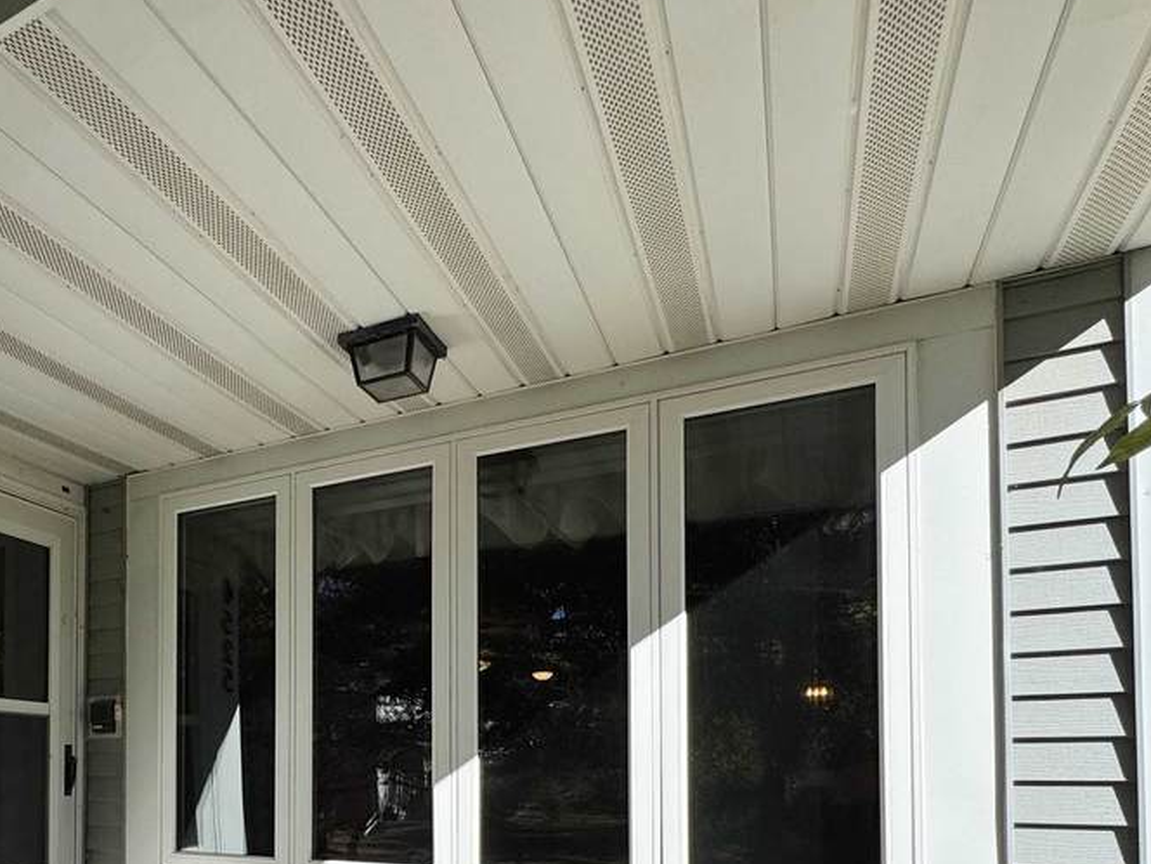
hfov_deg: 60.4
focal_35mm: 27
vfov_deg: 47.1
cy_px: 749
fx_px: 898
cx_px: 241
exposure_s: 1/1637
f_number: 2.2
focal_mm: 2.22
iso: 40
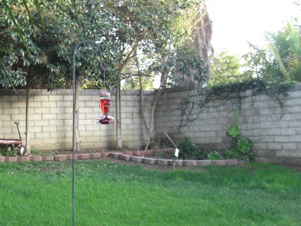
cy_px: 191
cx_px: 28
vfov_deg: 20.1
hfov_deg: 26.1
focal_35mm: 72
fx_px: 626
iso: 200
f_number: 2.8
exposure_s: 1/60
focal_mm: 7.9
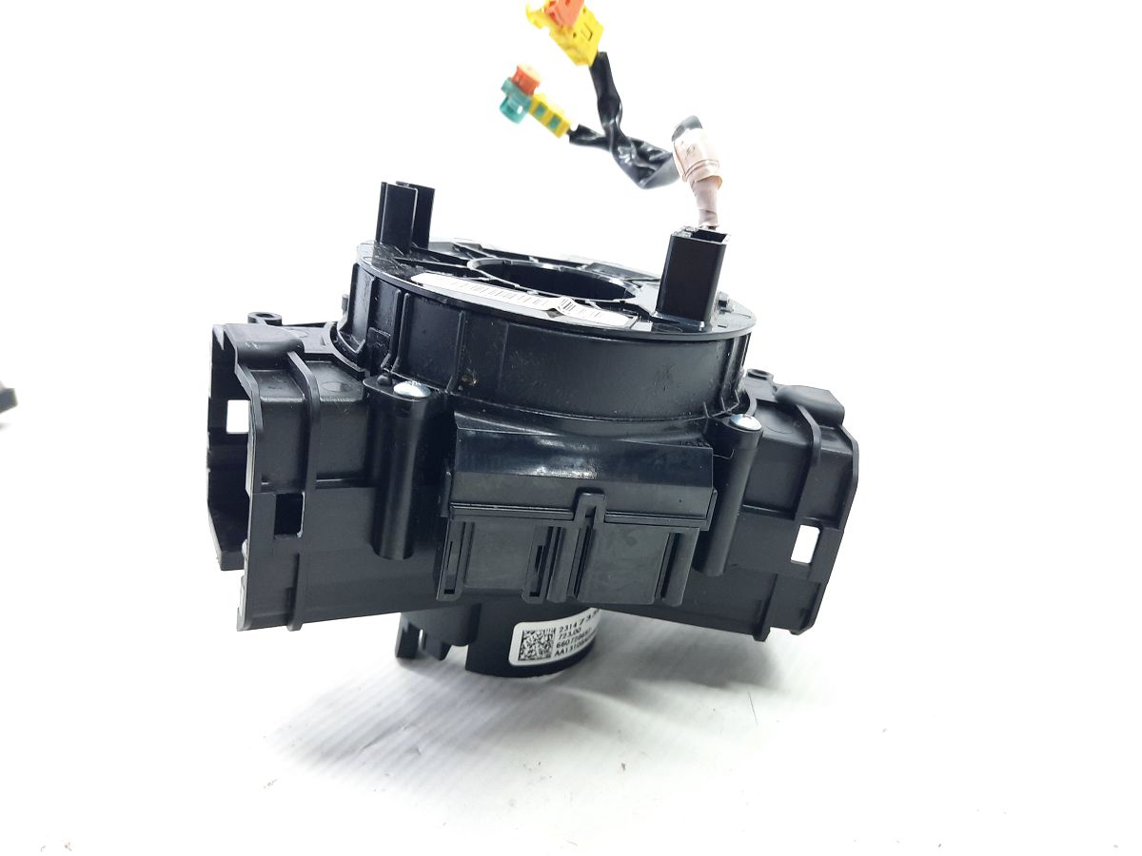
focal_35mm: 25
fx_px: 825
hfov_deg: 69.4
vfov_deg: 54.9
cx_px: 571
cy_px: 428
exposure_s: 1/50
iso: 250
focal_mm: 4.6
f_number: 2
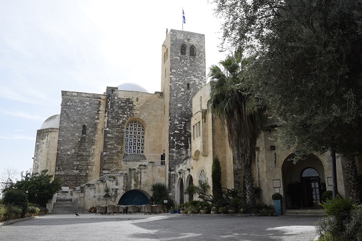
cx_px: 184
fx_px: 312
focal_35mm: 31
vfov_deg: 42.3
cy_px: 119
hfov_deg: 60.3
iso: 500
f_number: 11
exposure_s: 1/500
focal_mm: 20
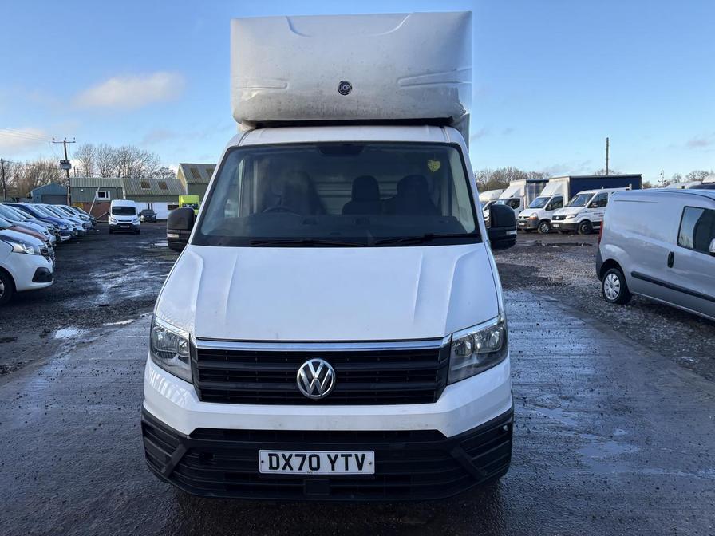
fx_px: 537
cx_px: 358
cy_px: 268
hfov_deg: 67.3
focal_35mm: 26
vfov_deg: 53.1
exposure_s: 1/959
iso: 50
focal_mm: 5.96
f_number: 1.6
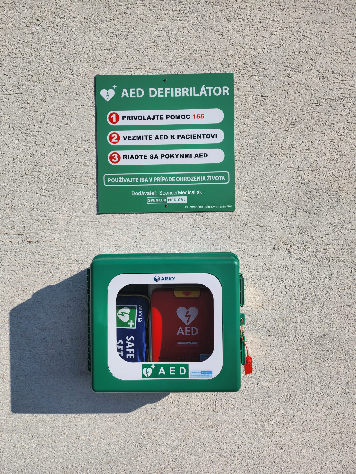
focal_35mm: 24
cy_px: 237
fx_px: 329
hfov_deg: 56.8
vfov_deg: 71.6
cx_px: 178
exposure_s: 1/5075
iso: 50
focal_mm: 5
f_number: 1.8
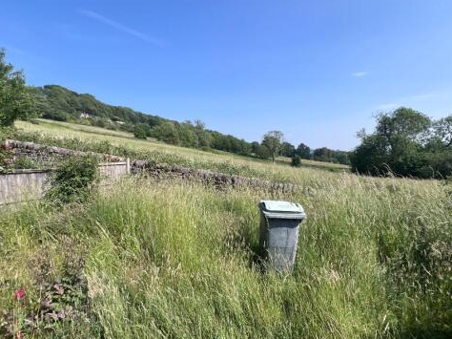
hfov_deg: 94.5
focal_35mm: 16
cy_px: 180
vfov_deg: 78.0
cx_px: 237
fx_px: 209
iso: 32
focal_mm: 1.57
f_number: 1.8
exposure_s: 1/1357
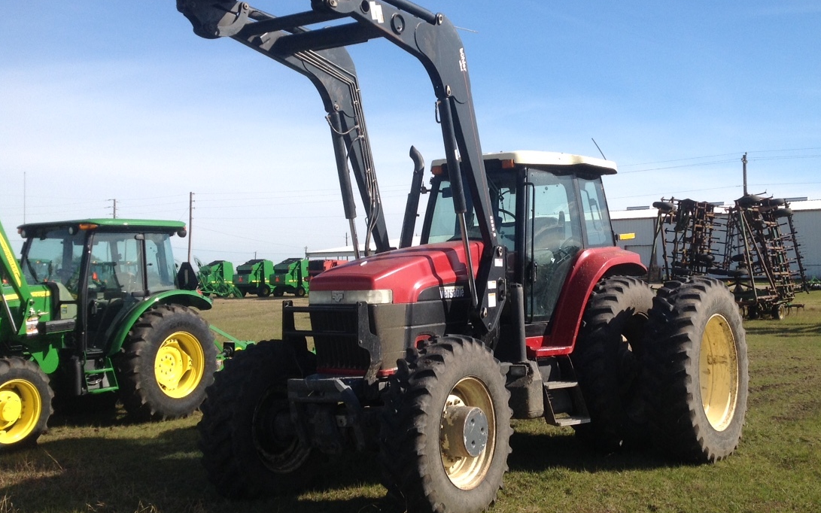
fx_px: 985
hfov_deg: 45.1
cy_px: 186
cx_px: 482
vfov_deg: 29.1
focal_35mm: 44
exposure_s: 1/1681
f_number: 2.4
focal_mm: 4.28
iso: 50
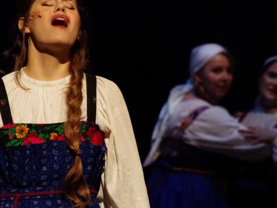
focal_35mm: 541
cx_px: 109
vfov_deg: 2.7
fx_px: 4328
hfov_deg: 3.7
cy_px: 93
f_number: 8
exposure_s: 1/160
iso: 6400
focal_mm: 200
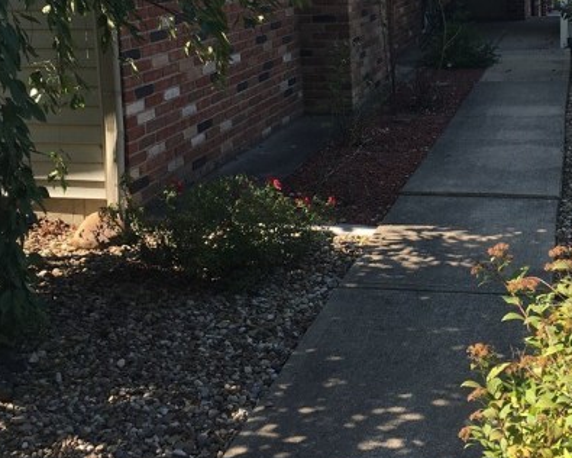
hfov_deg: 33.6
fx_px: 931
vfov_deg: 27.0
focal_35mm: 55
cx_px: 410
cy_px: 81
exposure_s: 1/439
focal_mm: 4.15
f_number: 2.2
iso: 25
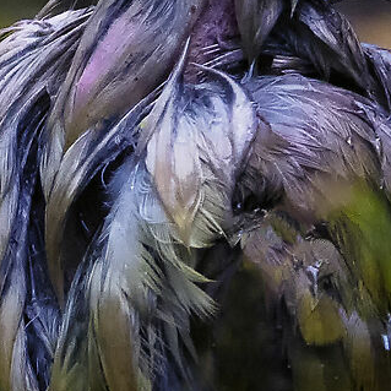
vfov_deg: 0.6
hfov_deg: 0.6
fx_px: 39207
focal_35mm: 3068
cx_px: 282
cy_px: 338
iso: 1250
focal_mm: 320
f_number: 7.1
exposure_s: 1/250
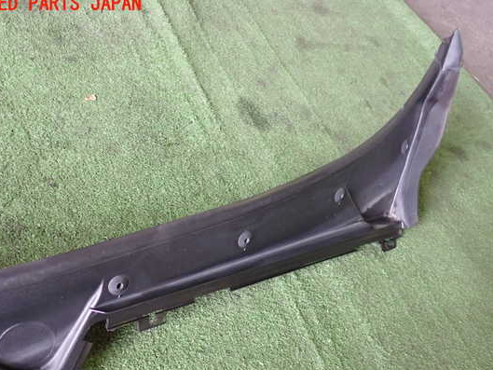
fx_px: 484
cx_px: 252
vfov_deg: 41.8
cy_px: 202
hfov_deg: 53.9
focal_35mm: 34
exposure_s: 1/30
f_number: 2.3
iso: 320
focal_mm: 5.4
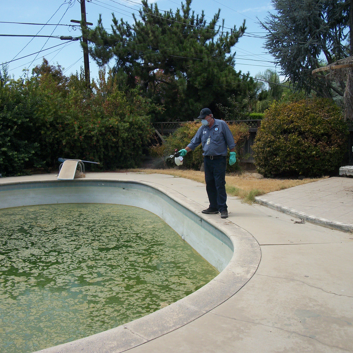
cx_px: 165
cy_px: 176
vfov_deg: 43.9
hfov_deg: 43.8
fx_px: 438
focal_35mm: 38
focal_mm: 5.7
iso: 80
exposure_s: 1/160
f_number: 8.8
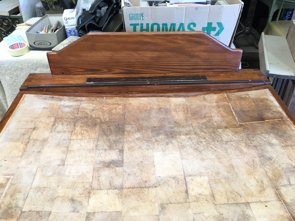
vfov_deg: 48.2
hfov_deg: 61.7
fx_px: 247
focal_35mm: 29
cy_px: 110
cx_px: 148
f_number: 2.2
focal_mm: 4.15
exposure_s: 1/33
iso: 80
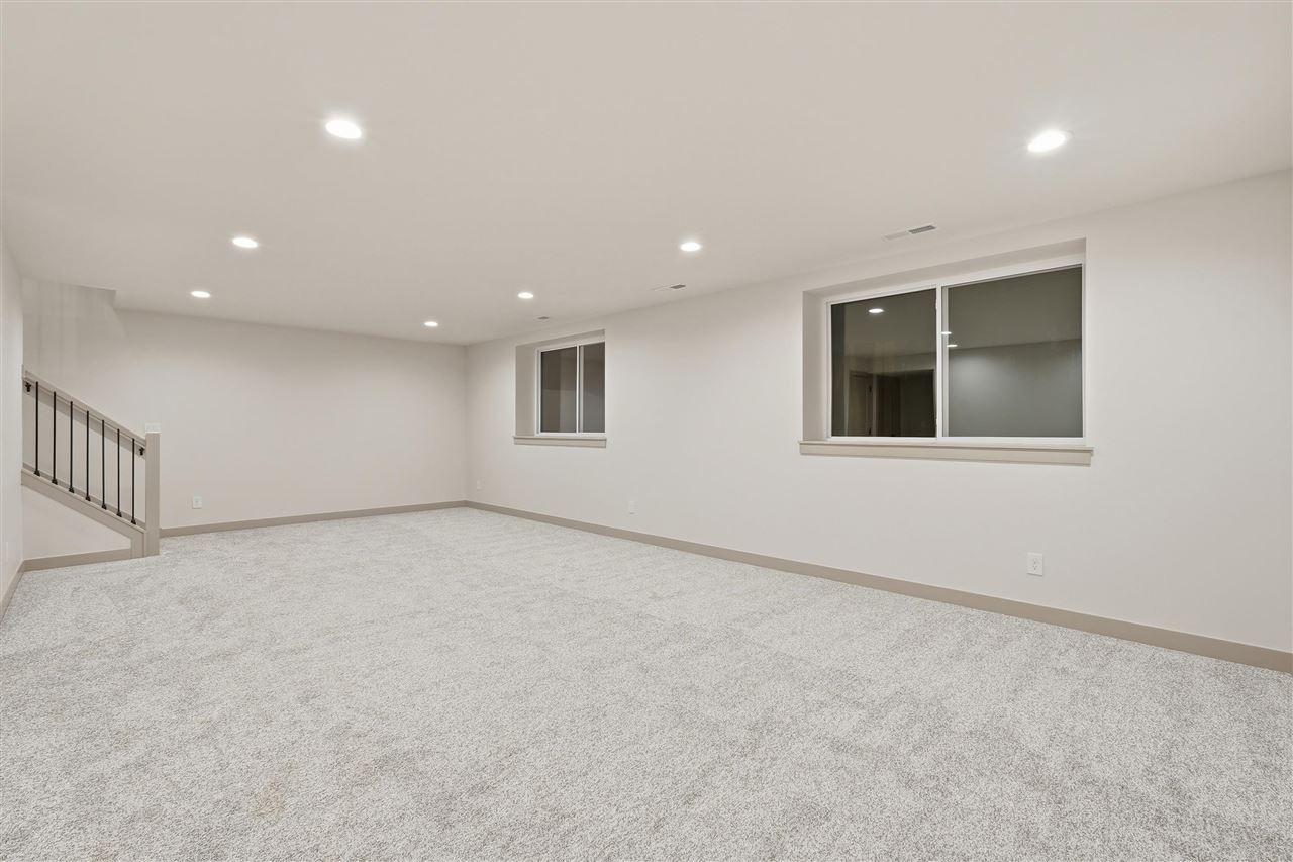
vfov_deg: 72.0
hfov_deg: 95.0
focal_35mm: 16
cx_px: 646
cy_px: 431
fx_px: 593
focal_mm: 16.5
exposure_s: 1/60
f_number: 9
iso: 250
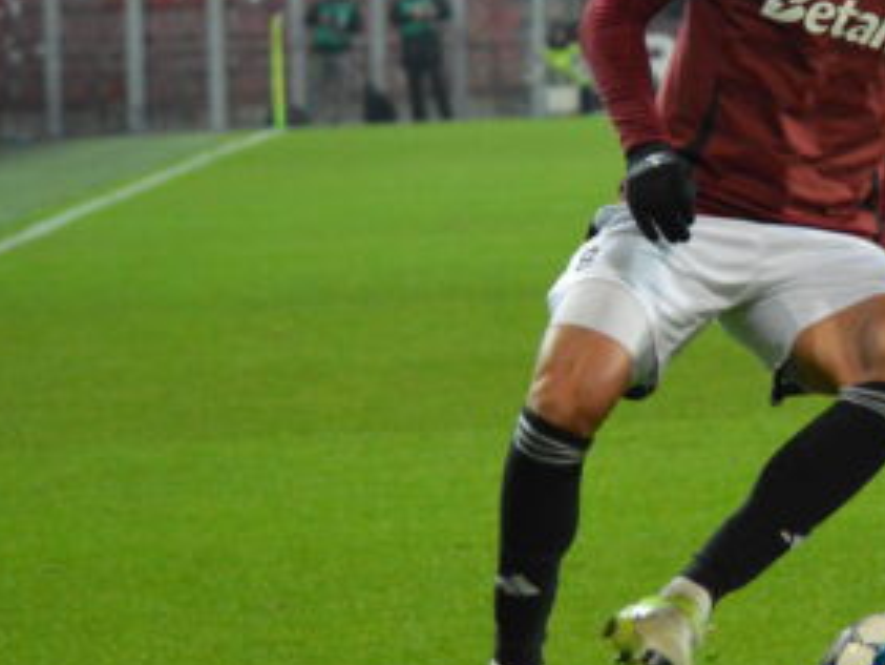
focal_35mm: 386
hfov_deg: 5.1
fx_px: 9873
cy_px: 128
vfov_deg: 3.9
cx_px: 973
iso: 3200
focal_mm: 98
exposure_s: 1/800
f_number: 4.5
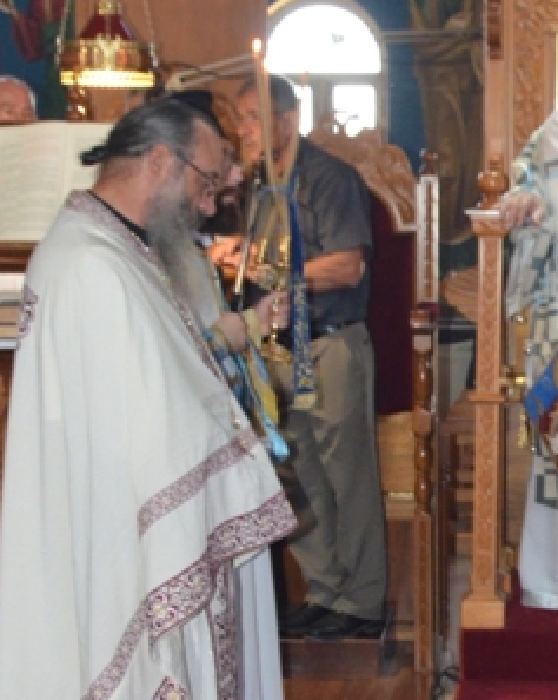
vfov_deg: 20.0
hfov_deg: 15.6
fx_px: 1975
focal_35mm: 96
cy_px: 478
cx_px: 626
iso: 2000
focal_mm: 21
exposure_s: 1/60
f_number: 6.3
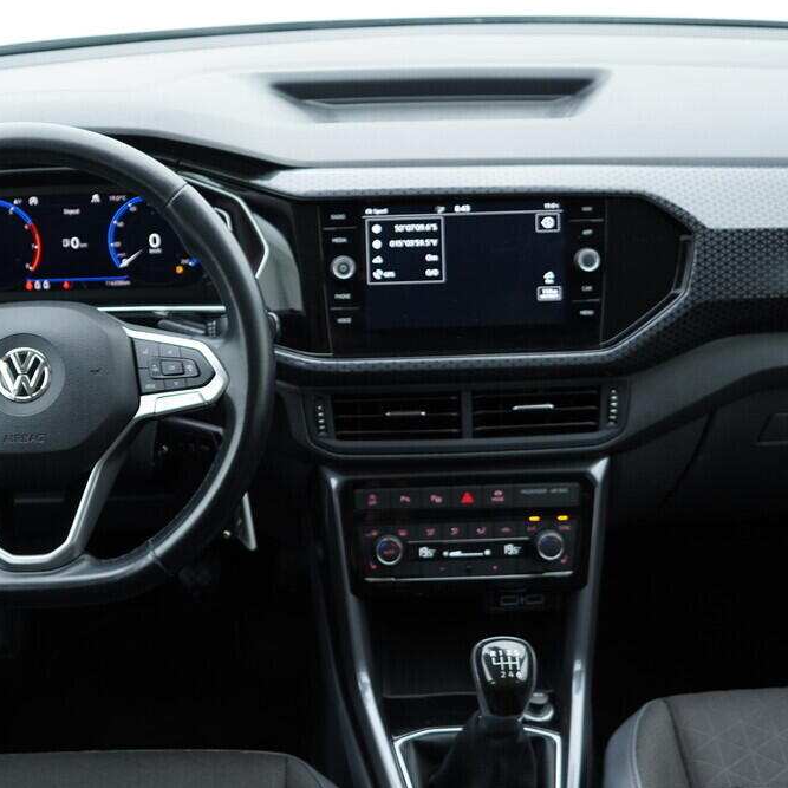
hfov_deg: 35.9
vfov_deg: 36.1
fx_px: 1210
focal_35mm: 47
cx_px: 297
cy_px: 401
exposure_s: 1/40
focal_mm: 24
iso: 200
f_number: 2.8
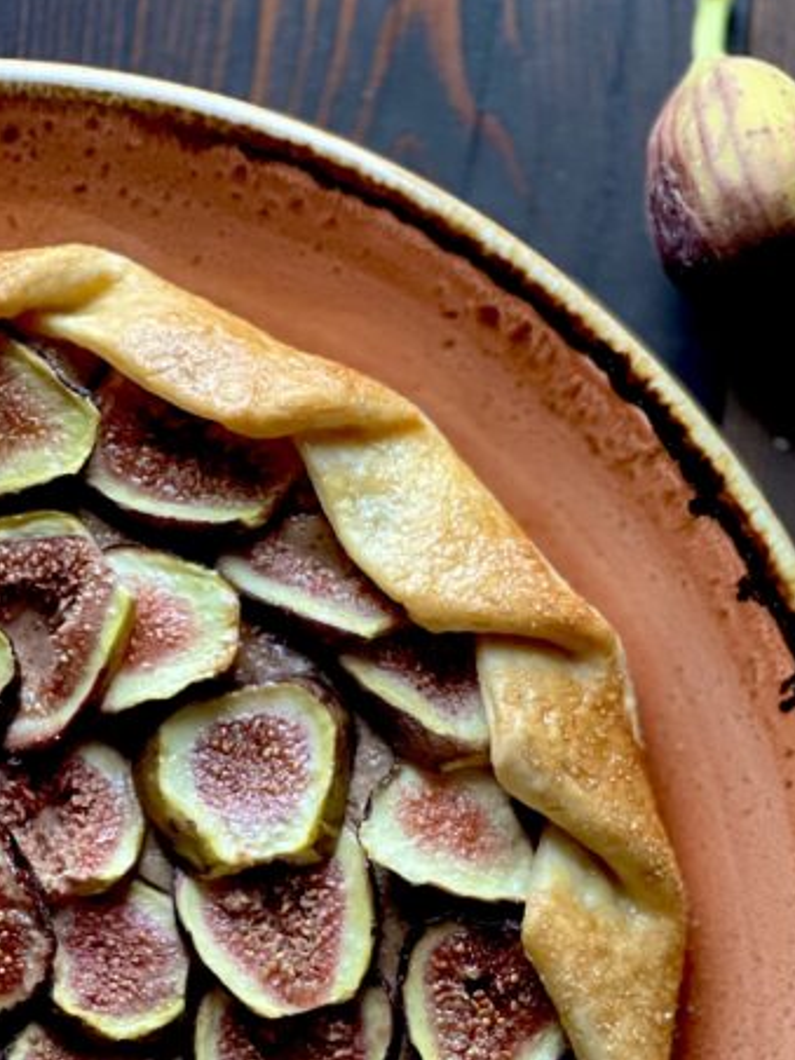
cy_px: 1025
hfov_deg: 9.4
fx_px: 4838
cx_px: 504
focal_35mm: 158
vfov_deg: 12.4
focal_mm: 9
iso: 250
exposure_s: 1/76
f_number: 2.8
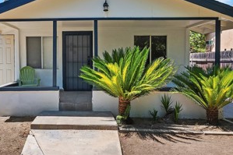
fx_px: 194
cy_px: 62
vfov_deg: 43.4
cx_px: 79
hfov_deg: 60.6
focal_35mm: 30
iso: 500
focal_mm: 14
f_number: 11
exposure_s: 1/400
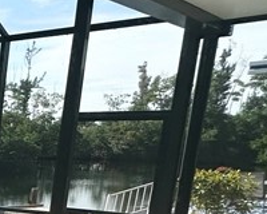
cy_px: 230
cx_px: -344
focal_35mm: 70
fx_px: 553
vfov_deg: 20.9
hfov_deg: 16.0
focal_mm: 2.22
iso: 50
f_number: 2.2
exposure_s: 1/1319
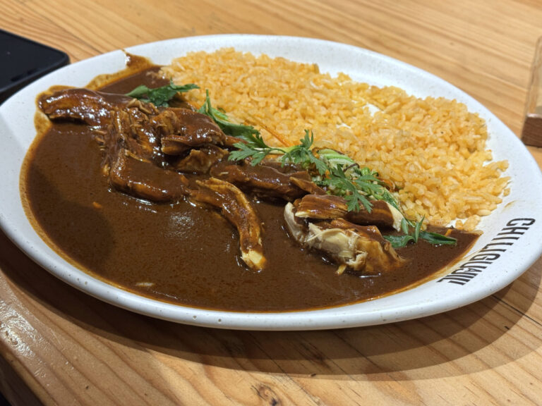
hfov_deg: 39.7
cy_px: 203
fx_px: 752
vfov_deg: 30.3
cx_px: 271
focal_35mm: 48
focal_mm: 6.8
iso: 125
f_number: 1.8
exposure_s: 1/60
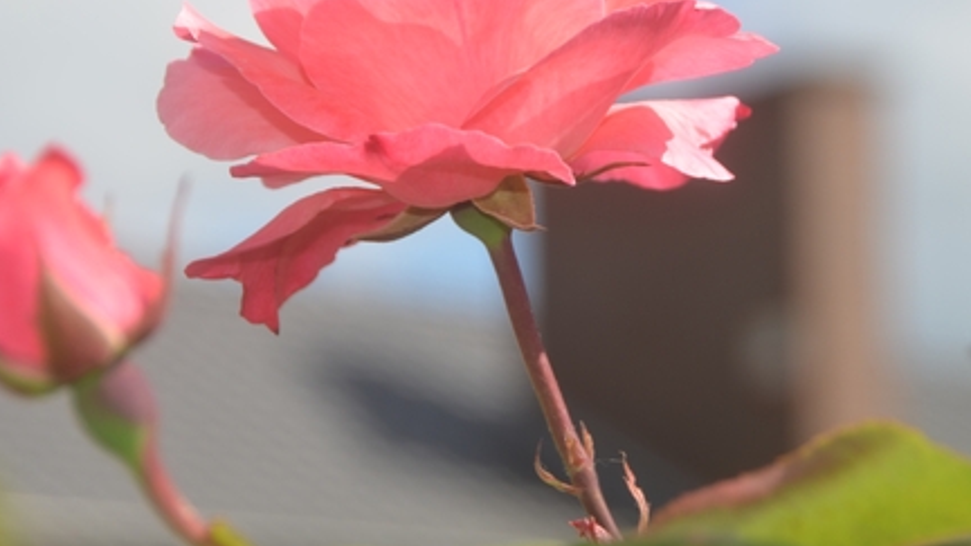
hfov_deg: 9.4
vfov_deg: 5.3
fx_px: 5889
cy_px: 185
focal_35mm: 229
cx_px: 580
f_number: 8
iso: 100
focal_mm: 105
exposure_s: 1/250
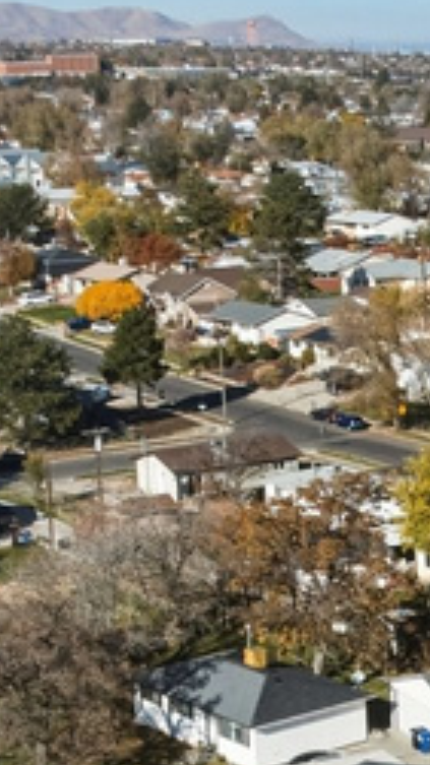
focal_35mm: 94
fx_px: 1907
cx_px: 515
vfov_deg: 22.0
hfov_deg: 12.6
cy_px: 728
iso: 120
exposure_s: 1/4000
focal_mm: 8.4
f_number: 2.8
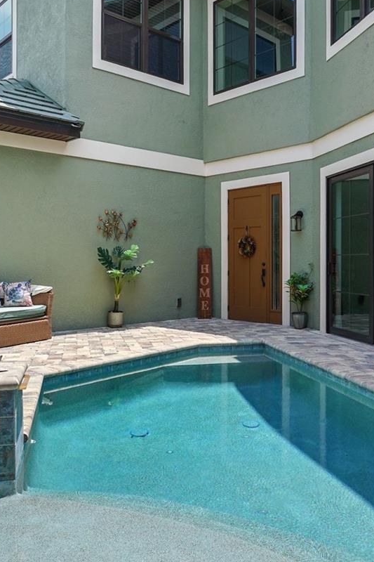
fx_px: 499
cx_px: 192
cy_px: 274
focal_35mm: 32
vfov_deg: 58.7
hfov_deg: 41.1
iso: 200
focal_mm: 16
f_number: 6.3
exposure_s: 1/500
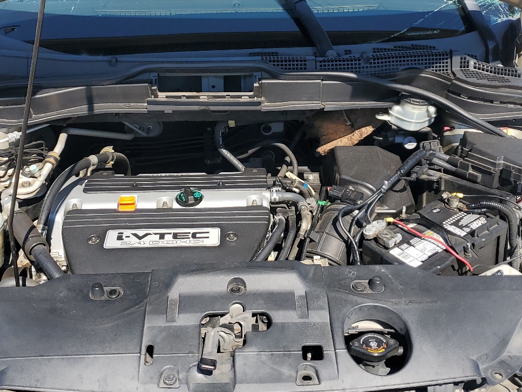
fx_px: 649
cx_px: 227
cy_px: 148
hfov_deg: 43.7
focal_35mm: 43
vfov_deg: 33.5
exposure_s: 1/2000
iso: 50
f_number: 1.5
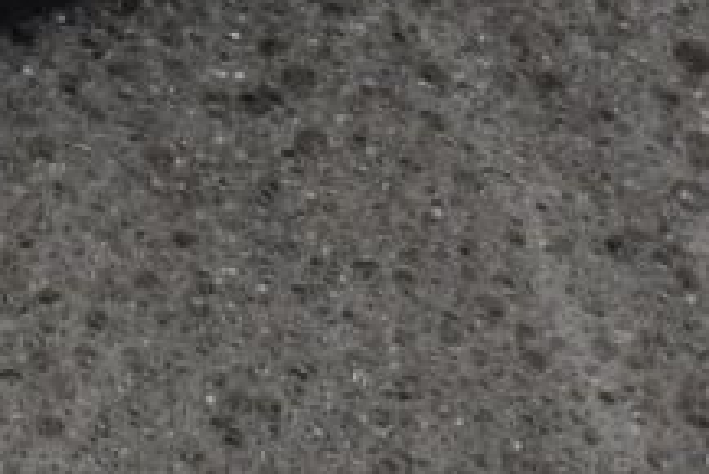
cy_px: 469
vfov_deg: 4.6
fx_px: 5886
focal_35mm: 299
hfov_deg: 6.7
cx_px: 1346
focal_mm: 27
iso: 500
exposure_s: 1/8
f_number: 25
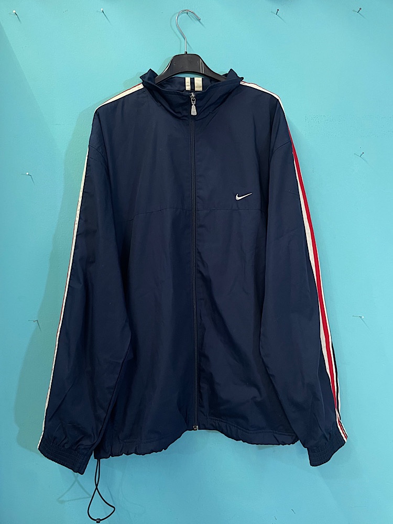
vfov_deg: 67.3
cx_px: 196
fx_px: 394
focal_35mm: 26
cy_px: 262
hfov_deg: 53.1
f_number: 1.6
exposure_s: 1/50
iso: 200
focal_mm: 4.2
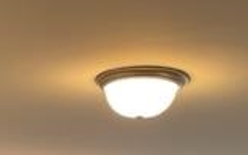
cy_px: 362
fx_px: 757
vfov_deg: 10.3
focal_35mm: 112
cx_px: -5
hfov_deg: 18.1
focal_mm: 5.1
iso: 160
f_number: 1.6
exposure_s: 1/60
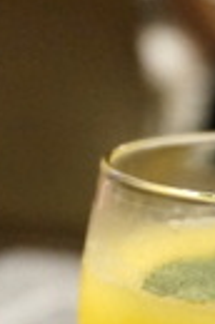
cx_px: 214
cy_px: 429
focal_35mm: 177
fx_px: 1594
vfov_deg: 11.3
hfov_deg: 7.7
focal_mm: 24
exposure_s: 1/40
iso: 3200
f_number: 4.5
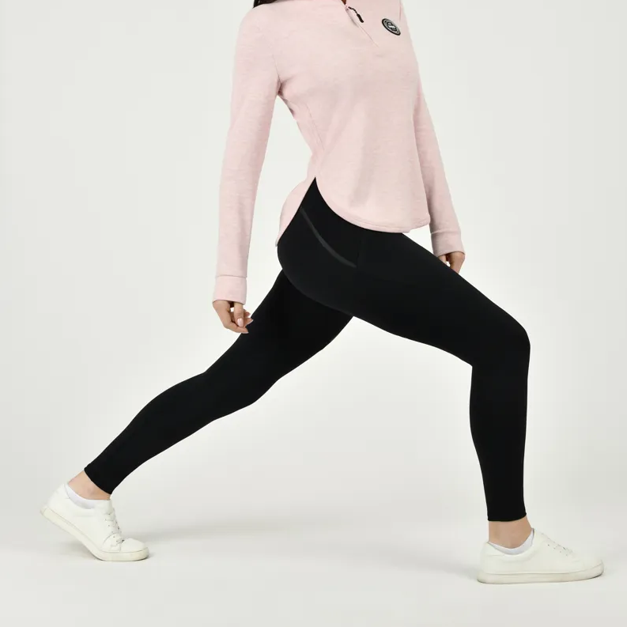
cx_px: 315
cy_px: 206
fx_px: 1844
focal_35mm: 90
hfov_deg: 19.3
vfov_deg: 19.2
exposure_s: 1/160
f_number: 6.3
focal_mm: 70
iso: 200
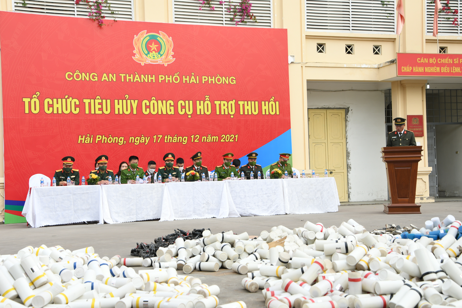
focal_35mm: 57
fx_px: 731
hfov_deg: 35.1
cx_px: 231
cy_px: 154
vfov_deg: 23.8
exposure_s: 1/200
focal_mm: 38
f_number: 7.1
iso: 125
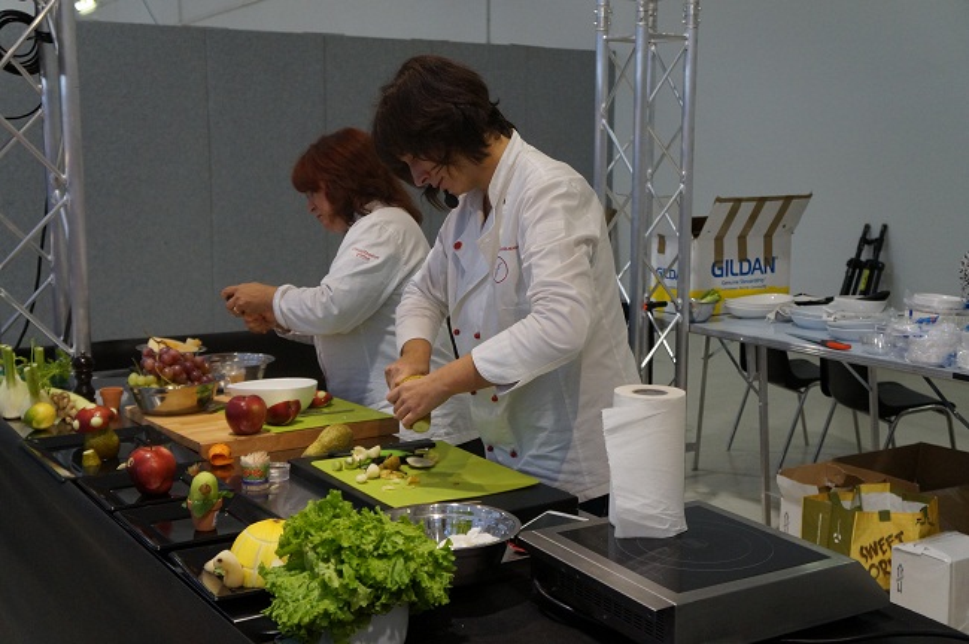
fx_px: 1129
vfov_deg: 31.8
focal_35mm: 42
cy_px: 322
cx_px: 484
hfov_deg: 46.4
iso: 1000
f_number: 4
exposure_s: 1/160
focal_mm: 28
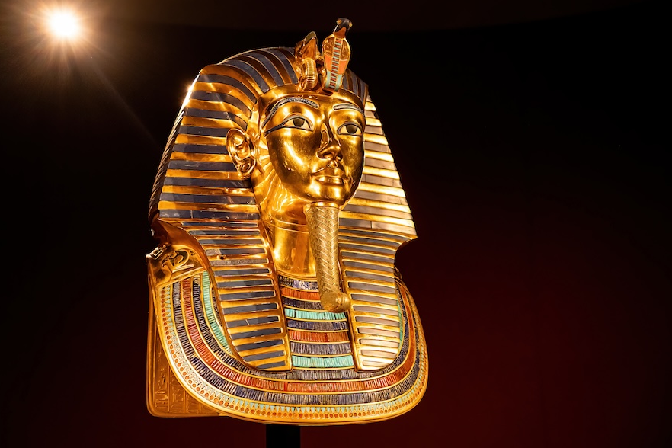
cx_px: 338
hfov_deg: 38.5
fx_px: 962
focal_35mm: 52
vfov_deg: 26.2
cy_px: 227
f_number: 3.5
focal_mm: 33.7
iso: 4000
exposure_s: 1/100
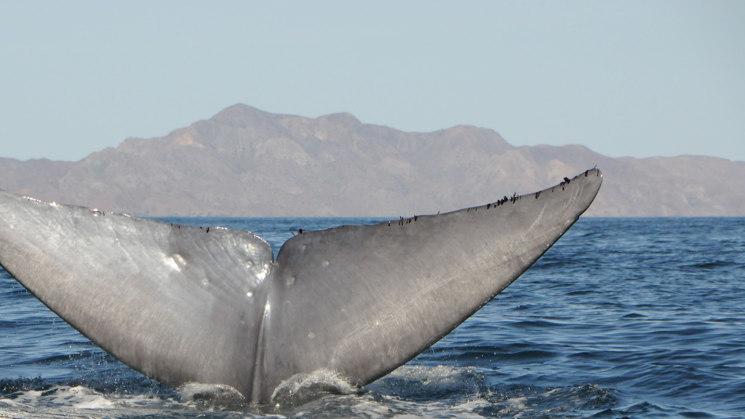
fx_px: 4741
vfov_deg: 5.1
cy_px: 276
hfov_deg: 9.0
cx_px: 284
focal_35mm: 240
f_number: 8
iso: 1250
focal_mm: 120
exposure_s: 1/1600
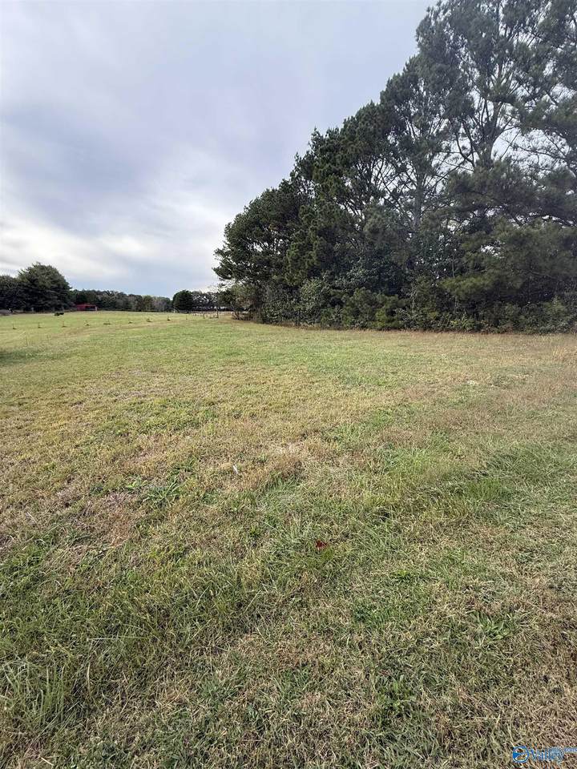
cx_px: 288
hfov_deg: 85.7
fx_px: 311
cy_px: 384
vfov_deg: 102.1
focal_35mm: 14
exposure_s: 1/433
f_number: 2.2
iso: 64
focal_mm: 2.22
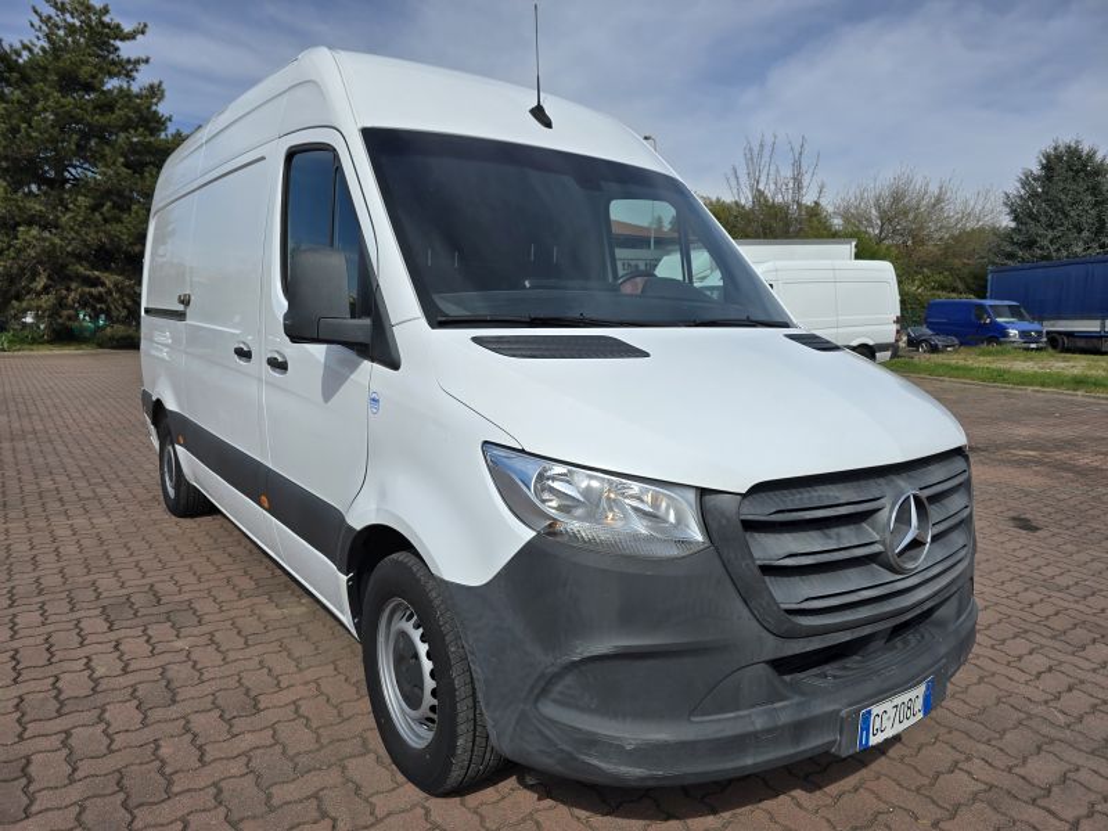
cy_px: 416
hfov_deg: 73.9
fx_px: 736
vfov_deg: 58.9
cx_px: 554
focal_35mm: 23
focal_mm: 6.3
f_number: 1.7
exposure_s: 1/1343
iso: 12
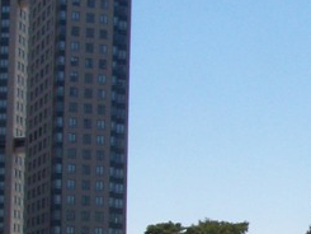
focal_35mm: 120
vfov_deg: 12.2
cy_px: 230
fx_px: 1079
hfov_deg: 15.7
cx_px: 393
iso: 200
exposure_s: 1/1000
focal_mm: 6.3
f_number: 8
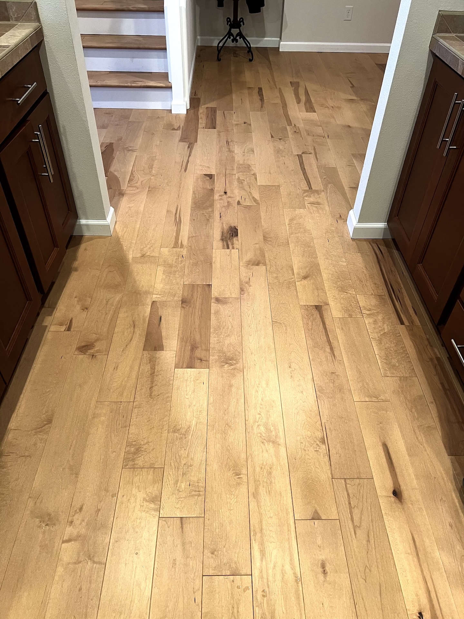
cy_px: 310
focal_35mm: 26
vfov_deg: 67.3
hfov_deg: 53.1
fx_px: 465
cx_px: 232
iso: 160
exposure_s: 1/60
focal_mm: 5.7
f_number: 1.5
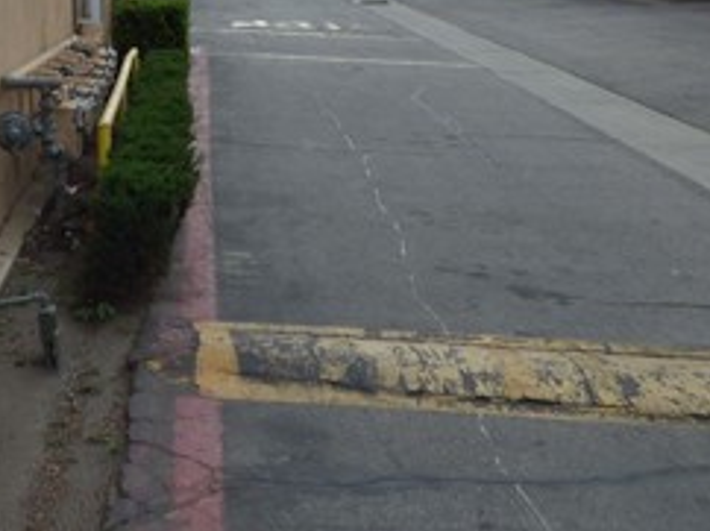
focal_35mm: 53
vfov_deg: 26.2
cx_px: 129
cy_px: 18
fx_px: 1086
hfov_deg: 34.9
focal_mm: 3.58
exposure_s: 1/250
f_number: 2.8
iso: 100
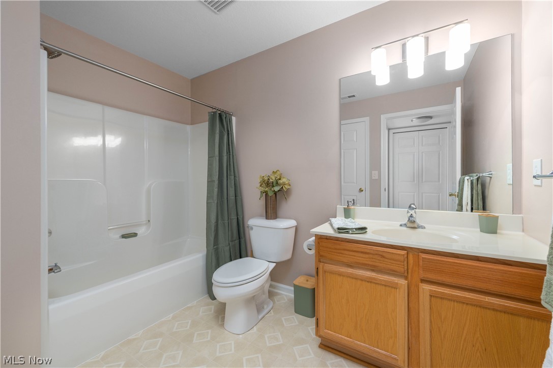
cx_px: 276
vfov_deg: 81.1
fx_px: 215
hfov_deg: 104.3
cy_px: 184
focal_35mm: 14
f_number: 8
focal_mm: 14
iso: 200
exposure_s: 1/60
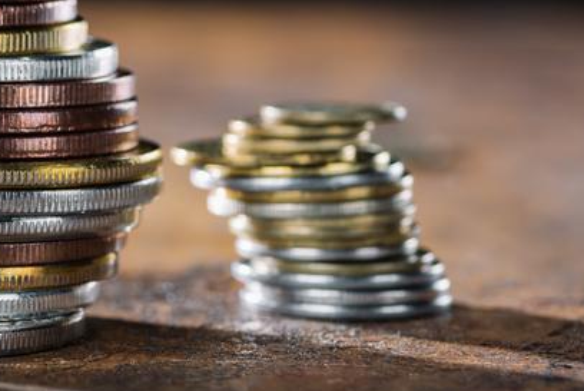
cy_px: 85
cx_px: -62
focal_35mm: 257
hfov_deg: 7.9
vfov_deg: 5.4
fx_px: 4174
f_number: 9
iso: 100
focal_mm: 105
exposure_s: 1/160
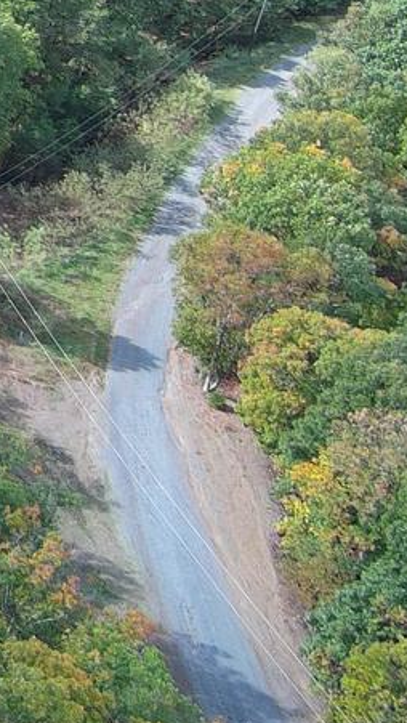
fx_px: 2645
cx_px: -1067
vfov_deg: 14.7
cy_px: -304
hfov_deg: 7.2
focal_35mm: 138
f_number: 2.8
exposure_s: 1/268
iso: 100
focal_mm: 10.57
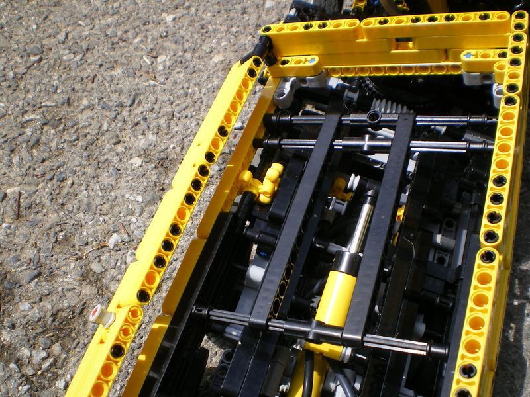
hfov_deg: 49.0
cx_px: 265
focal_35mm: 38
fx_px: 582
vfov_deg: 37.7
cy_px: 198
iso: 64
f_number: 4.6
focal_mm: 6.3
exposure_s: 1/400
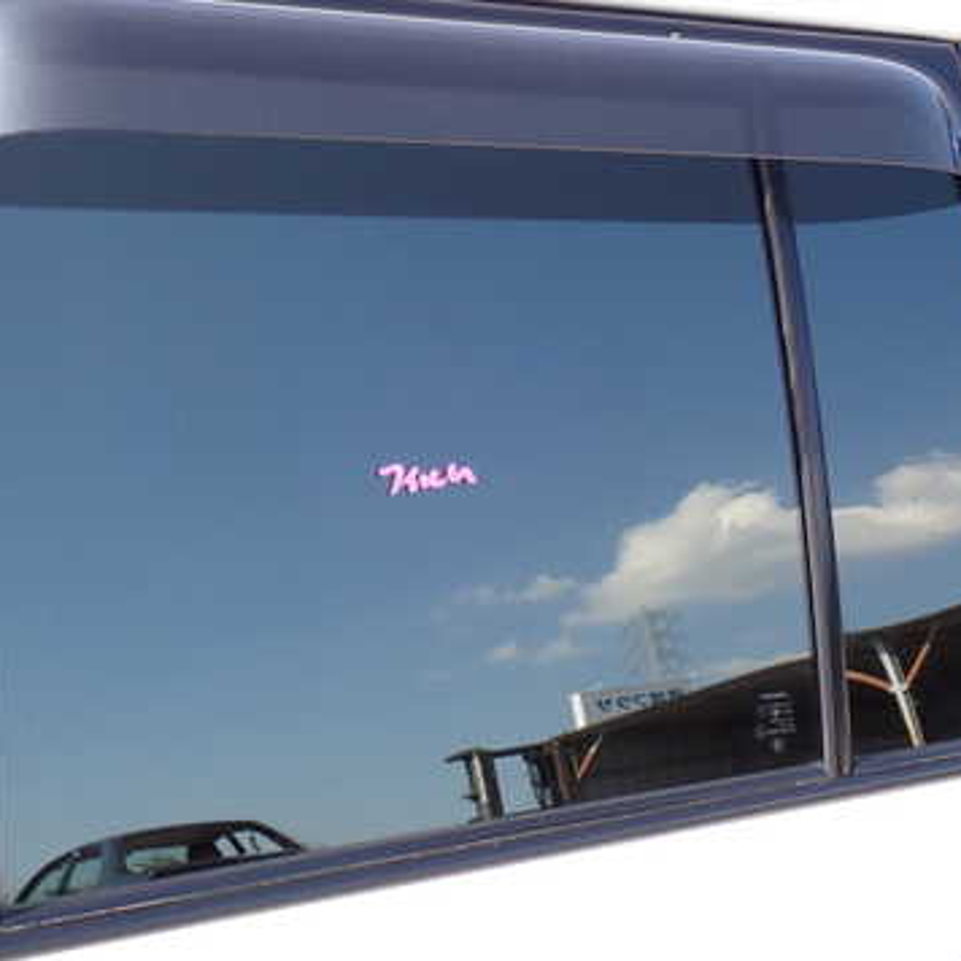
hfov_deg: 28.2
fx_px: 1916
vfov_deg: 28.2
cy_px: 456
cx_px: 462
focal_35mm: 61
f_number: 4
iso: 100
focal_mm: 7.31
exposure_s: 1/160
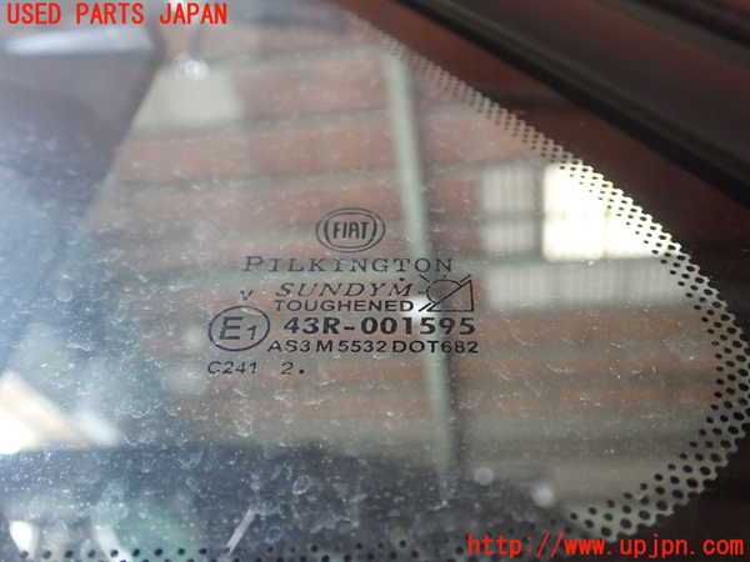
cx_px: 375
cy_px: 281
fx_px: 823
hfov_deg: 49.0
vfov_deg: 37.7
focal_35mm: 38
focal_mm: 6.83
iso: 500
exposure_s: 1/40
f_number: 2.7
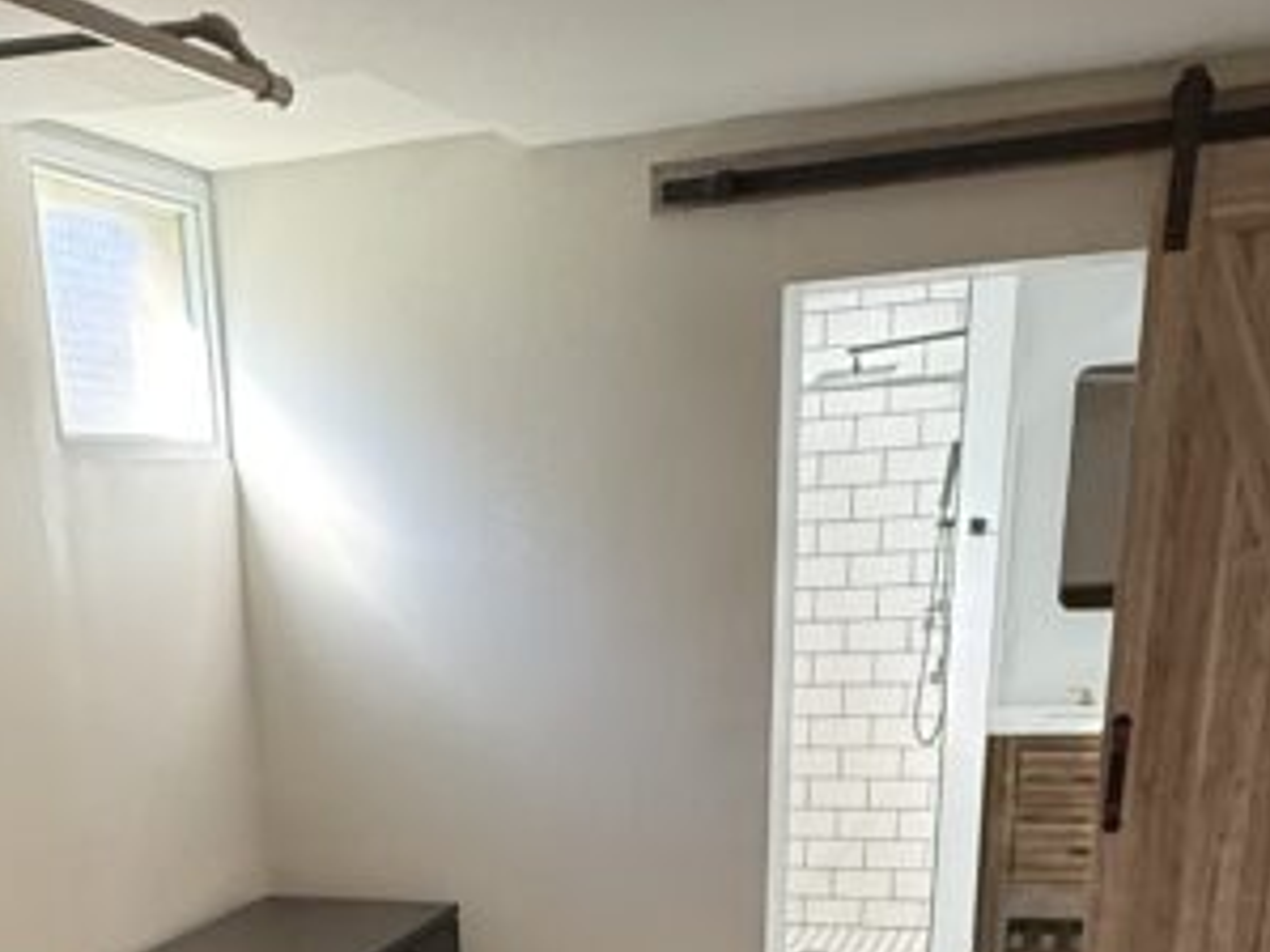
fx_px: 1760
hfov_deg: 39.0
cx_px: 387
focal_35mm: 48
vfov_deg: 26.2
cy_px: 1207
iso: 500
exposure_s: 1/120
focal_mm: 2.22
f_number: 2.2
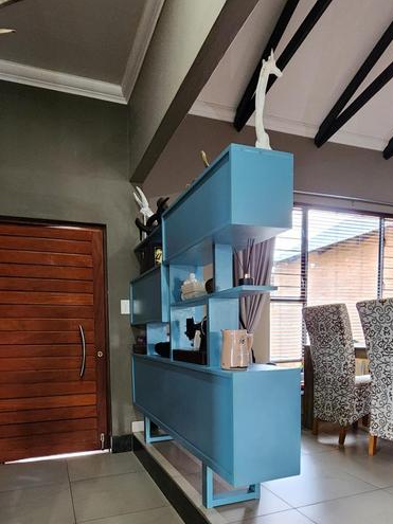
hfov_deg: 63.1
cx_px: 165
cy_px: 355
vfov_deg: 76.2
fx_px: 318
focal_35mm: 21
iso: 640
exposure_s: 1/33.3
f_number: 2.2
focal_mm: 2.2
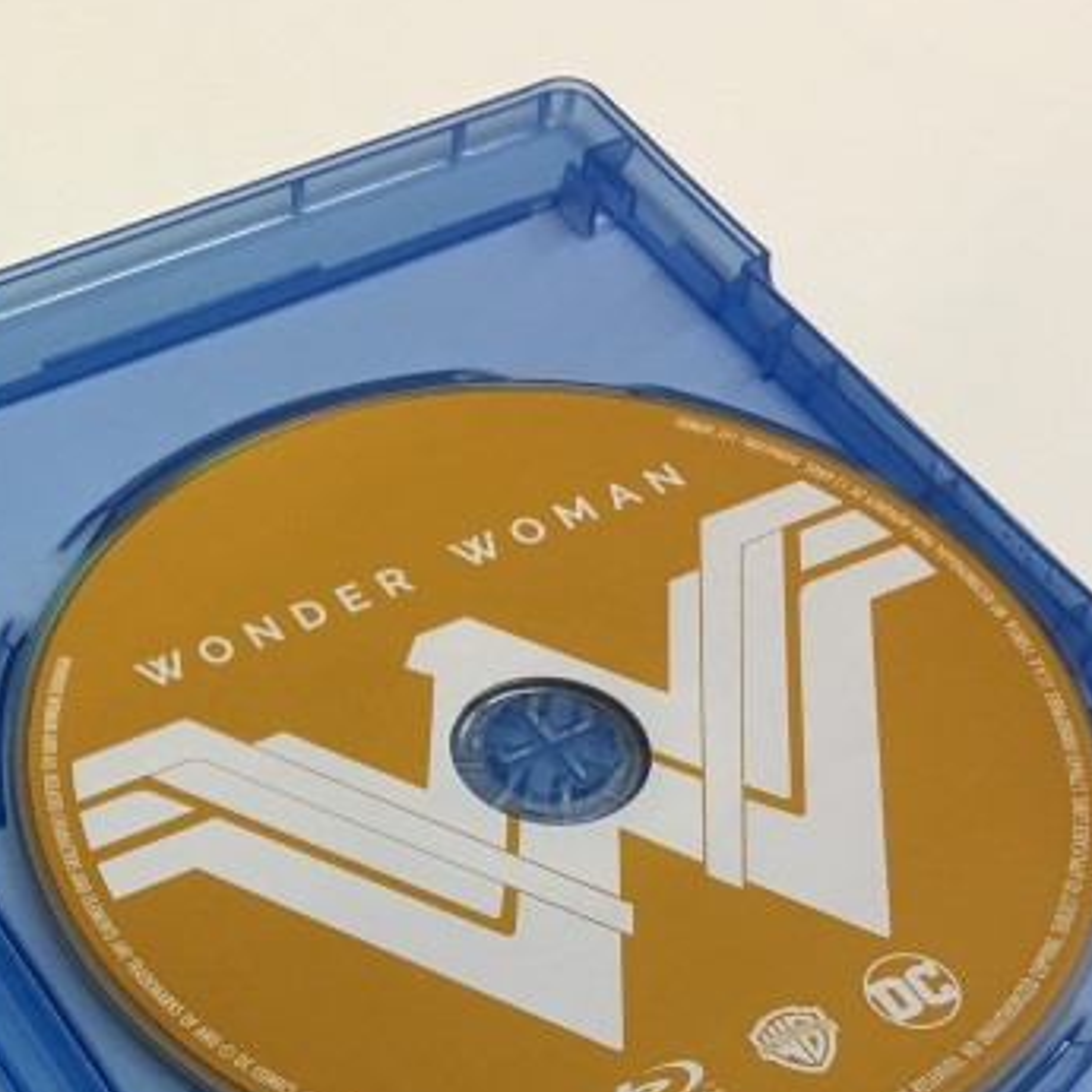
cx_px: -44
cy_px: 1092
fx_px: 2712
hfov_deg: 21.8
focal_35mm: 76
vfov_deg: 21.9
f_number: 2.2
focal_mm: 4.15
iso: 32
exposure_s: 1/17
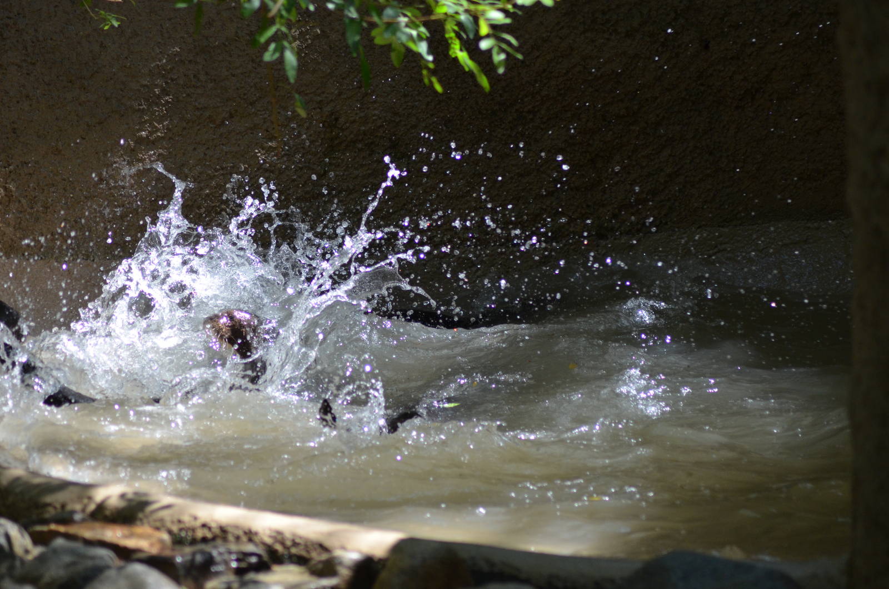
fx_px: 6654
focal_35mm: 270
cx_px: 444
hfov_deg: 7.6
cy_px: 294
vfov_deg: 5.1
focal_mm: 180
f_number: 4.5
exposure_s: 1/800
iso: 800
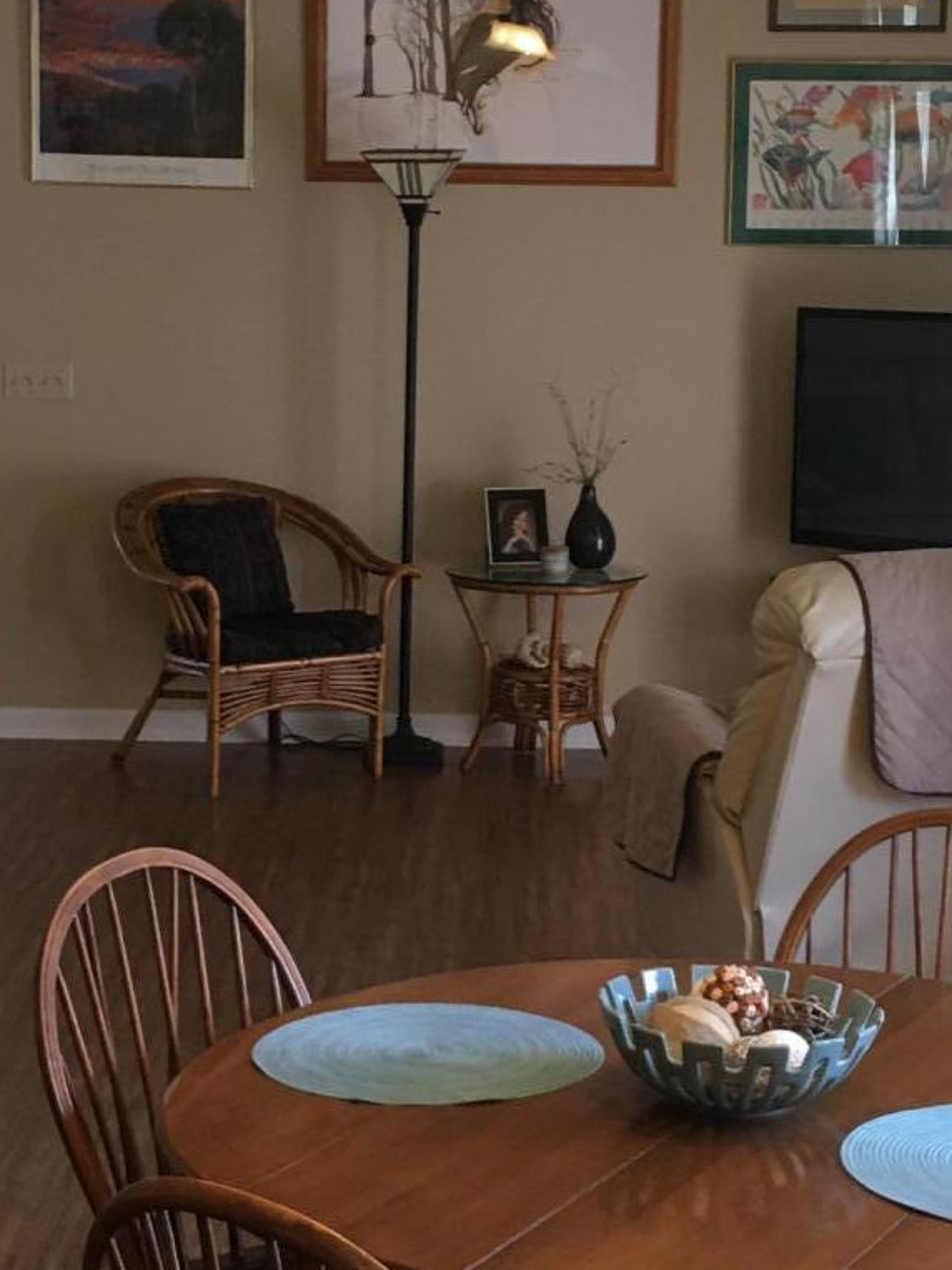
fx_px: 2788
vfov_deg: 25.7
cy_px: 657
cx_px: 433
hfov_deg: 19.4
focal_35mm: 76
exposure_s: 1/15
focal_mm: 4.15
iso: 50
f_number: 2.2
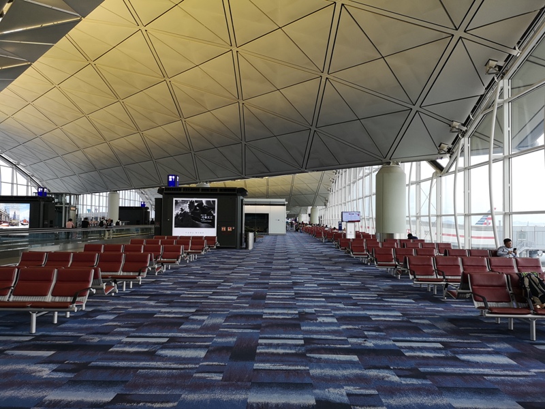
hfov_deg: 65.3
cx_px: 272
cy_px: 204
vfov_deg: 51.4
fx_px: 425
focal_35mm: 27
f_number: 1.8
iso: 64
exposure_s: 1/100
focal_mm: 3.95
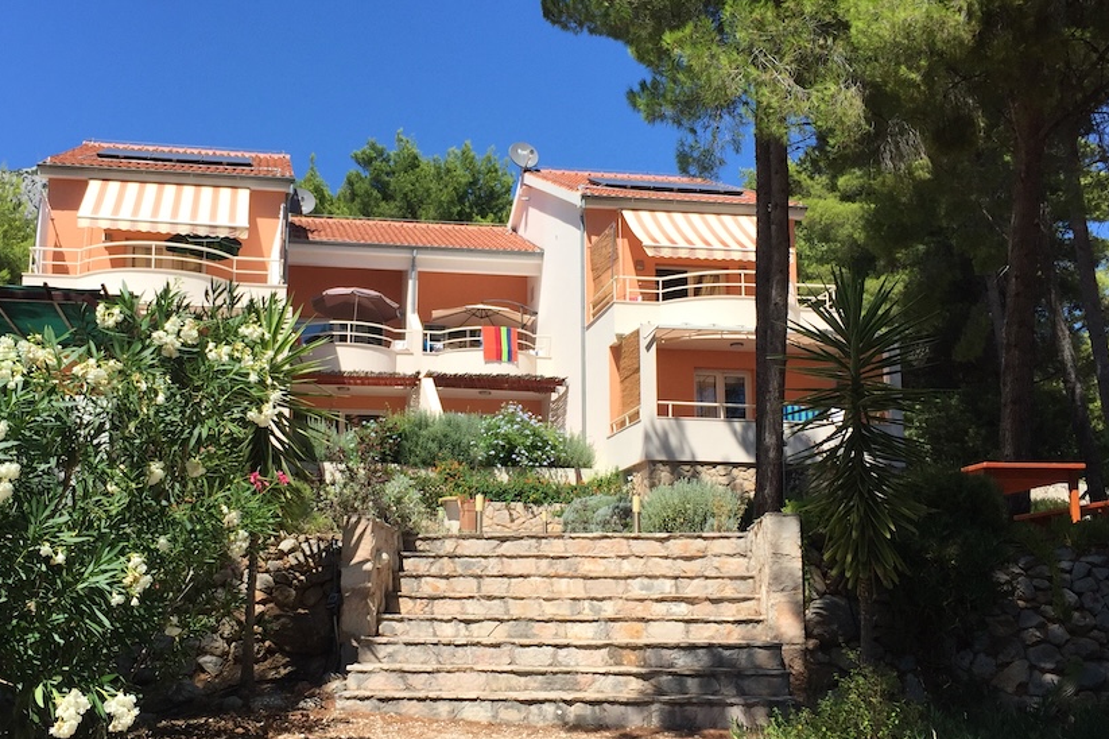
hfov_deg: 44.4
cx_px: 476
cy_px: 391
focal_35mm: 44
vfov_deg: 30.5
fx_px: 1355
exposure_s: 1/1980
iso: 32
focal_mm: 4.15
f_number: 2.2
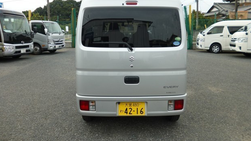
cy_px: 47
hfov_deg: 69.9
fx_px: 180
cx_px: 126
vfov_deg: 42.4
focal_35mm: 27
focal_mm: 4.3
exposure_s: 1/800
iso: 100
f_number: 2.8
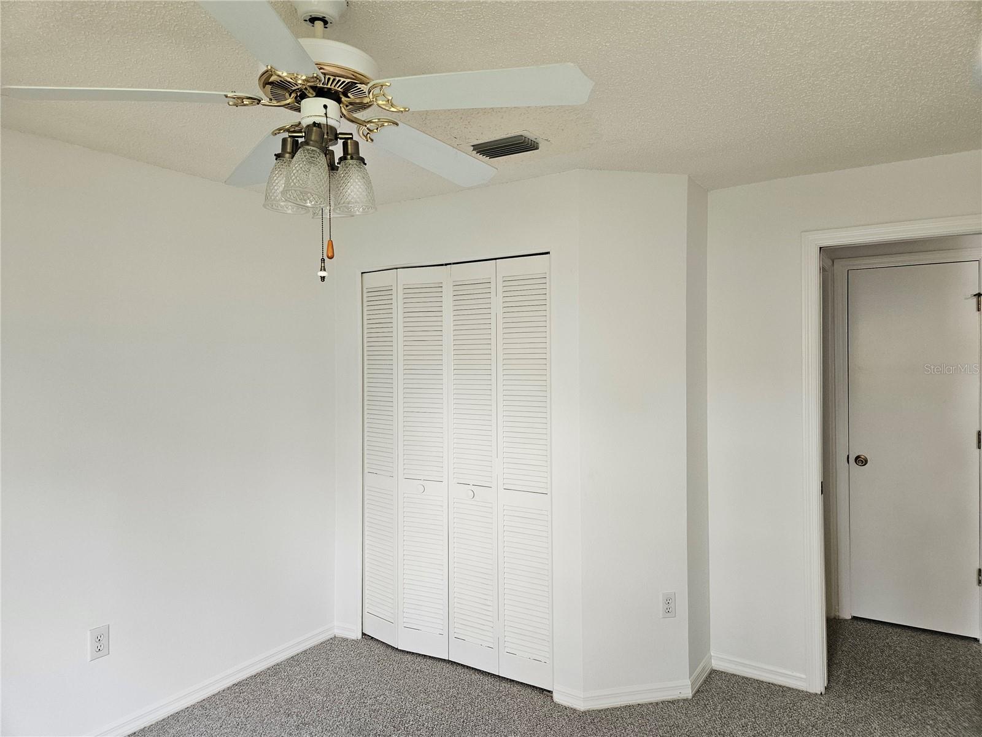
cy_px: 368
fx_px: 652
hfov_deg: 73.9
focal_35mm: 23
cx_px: 491
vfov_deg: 58.9
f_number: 1.8
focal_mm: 5.4
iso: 250
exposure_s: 1/120
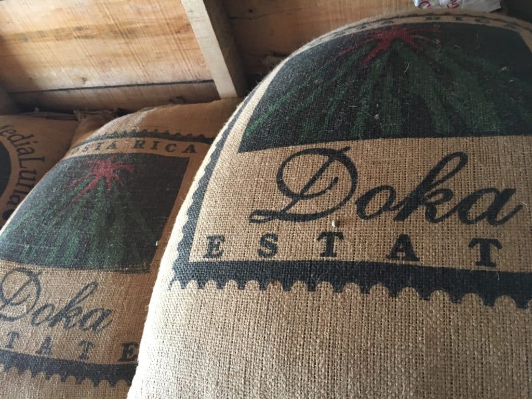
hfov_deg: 61.7
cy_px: 200
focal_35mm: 29
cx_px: 266
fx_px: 446
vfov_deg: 48.2
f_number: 2.2
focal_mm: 4.15
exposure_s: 1/24
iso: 200
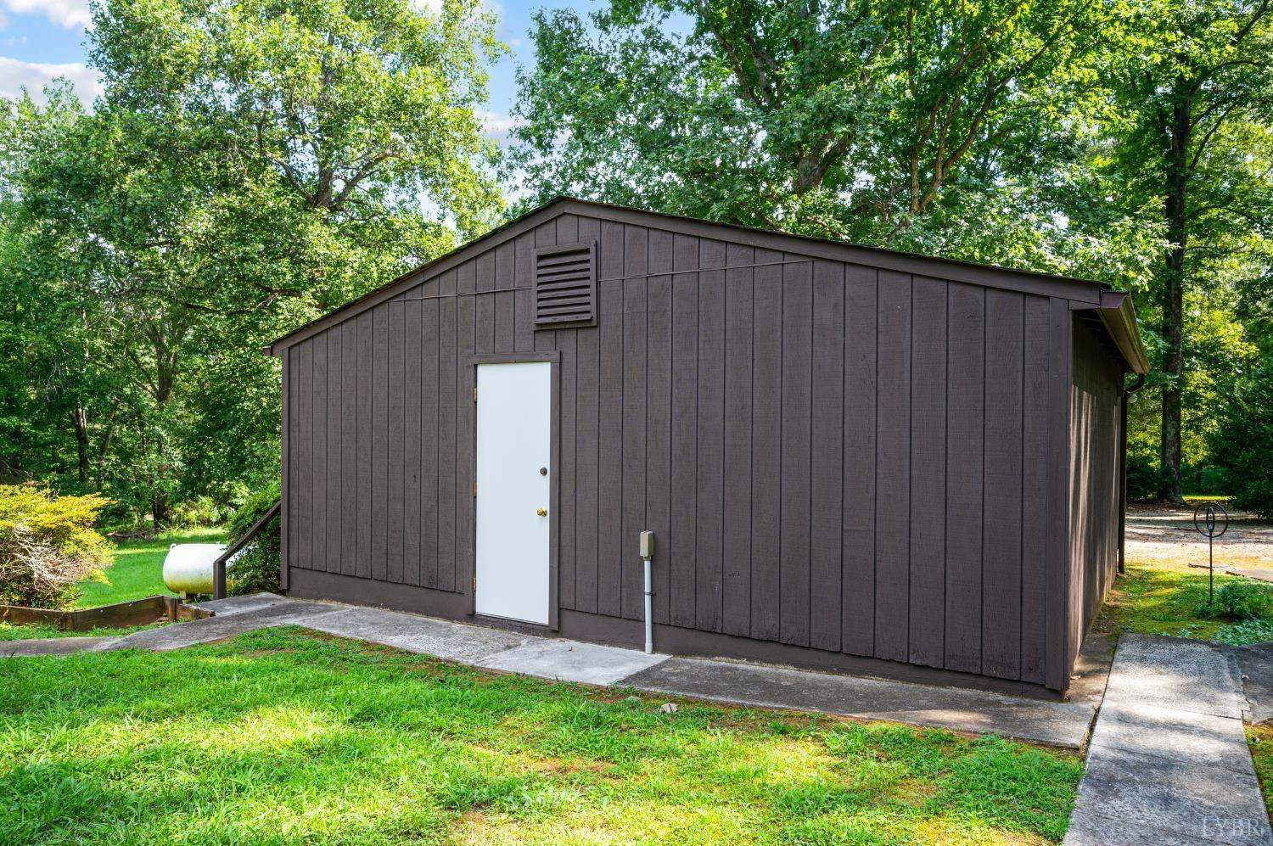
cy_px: 423
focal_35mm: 22
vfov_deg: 56.0
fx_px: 795
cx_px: 636
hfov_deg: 77.4
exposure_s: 1/80
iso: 200
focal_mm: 22.5
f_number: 8
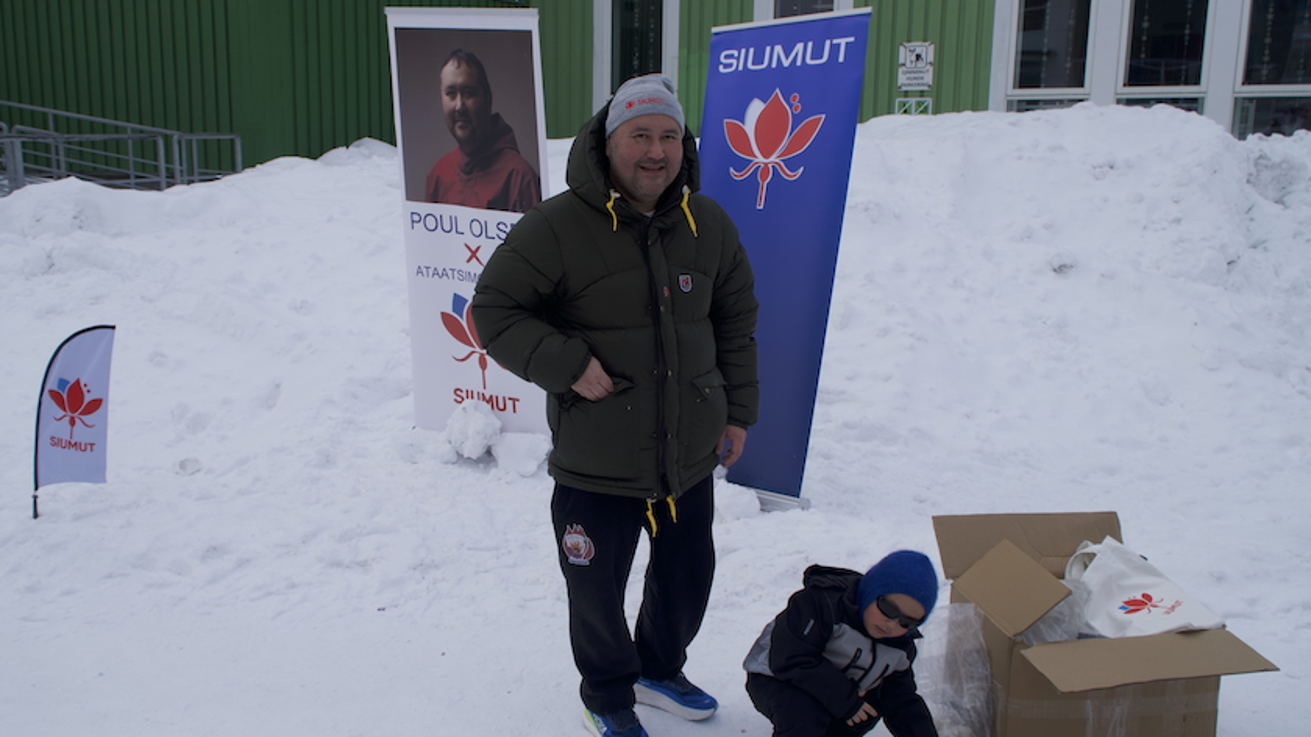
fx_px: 1147
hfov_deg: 59.4
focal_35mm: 33
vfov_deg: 35.6
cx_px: 588
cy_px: 374
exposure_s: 1/640
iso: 100
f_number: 4.5
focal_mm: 18
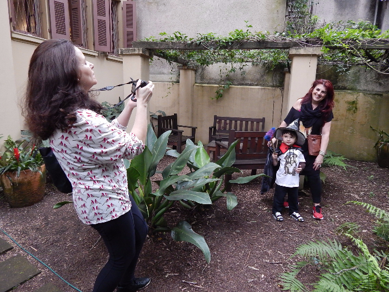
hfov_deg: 73.9
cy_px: 146
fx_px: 258
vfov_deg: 58.9
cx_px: 194
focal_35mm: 23
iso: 400
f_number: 3
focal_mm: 4
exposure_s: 1/200
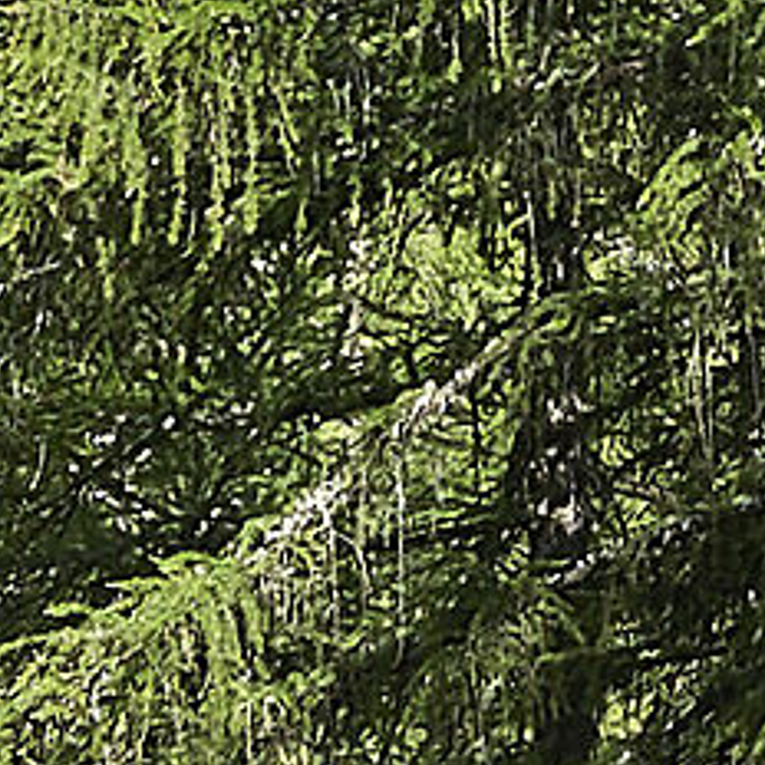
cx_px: 513
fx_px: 16502
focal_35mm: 660
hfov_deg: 2.7
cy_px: -1042
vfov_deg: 2.6
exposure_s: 1/320
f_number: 6.3
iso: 100
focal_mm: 50
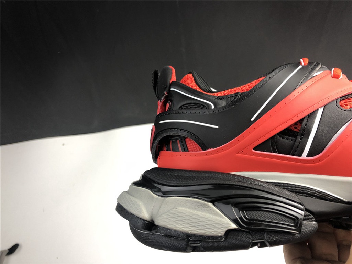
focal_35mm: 28
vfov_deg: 49.7
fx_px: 285
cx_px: 176
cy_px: 132
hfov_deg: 63.4
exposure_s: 1/33
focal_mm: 4
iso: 25
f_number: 1.8
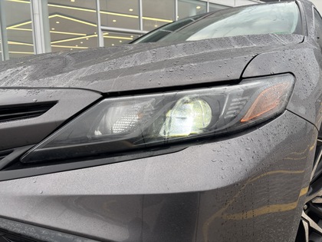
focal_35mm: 26
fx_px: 242
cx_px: 161
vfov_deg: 53.1
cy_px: 121
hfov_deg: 67.3
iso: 32
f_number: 1.6
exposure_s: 1/135
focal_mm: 5.96
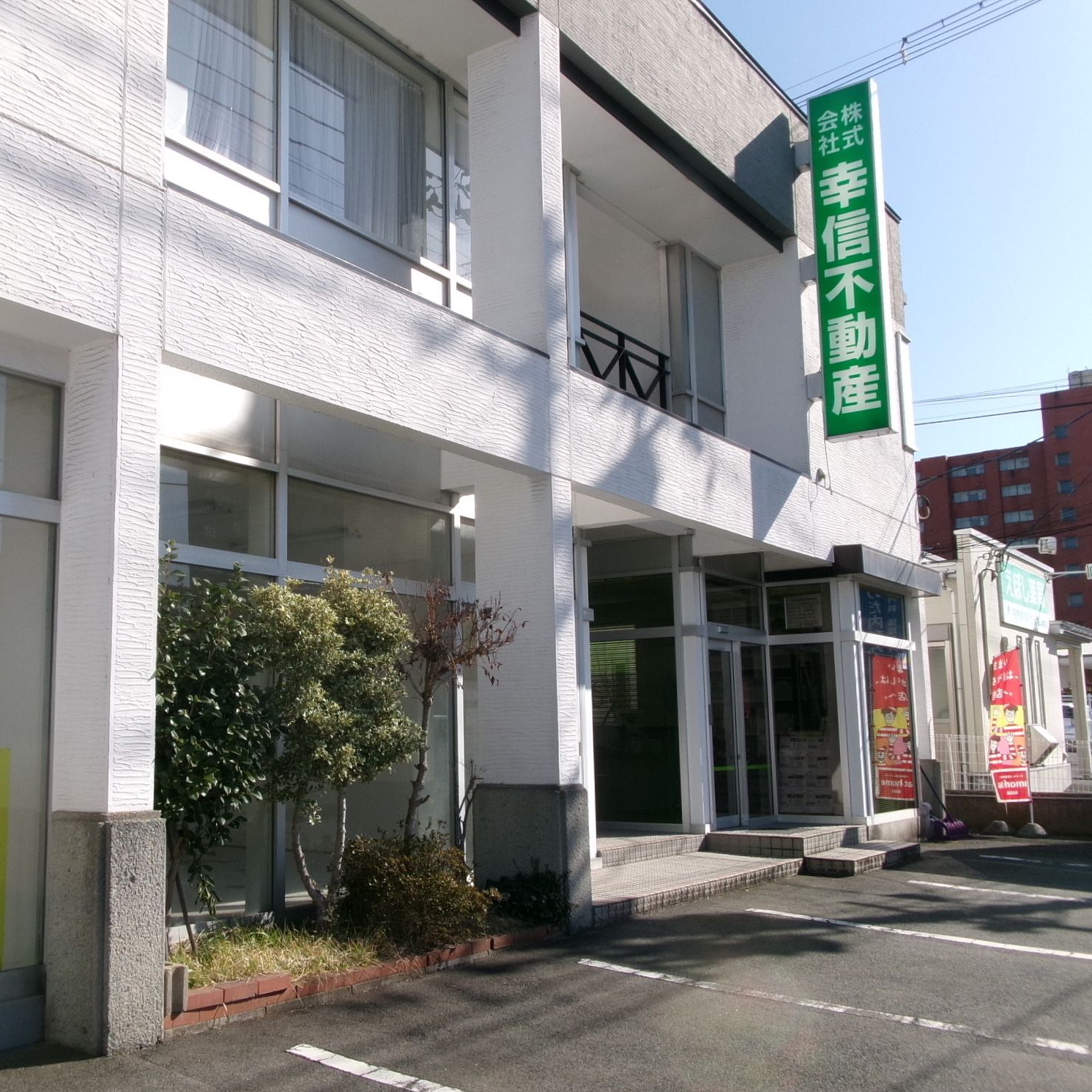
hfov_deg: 47.9
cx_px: 401
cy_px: 562
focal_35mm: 34
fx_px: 1213
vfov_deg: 48.4
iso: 100
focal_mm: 5.1
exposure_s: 1/120
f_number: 10.8
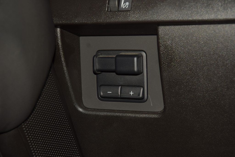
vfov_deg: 13.0
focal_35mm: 105
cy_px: 78
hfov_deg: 19.5
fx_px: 685
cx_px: 118
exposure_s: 1/125
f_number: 8
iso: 100
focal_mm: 70
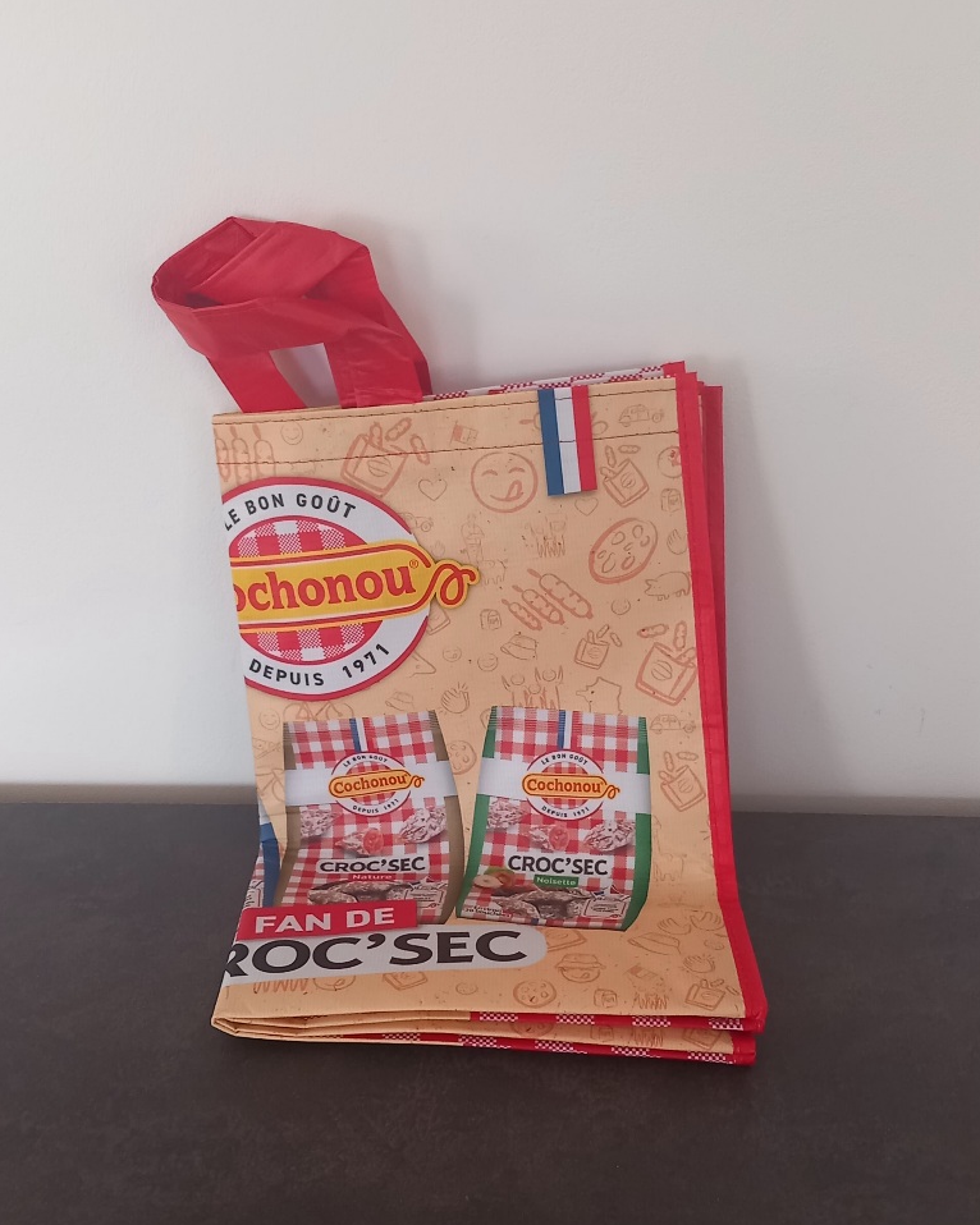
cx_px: 482
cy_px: 648
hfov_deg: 50.0
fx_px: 1052
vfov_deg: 60.4
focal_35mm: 29
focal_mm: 4
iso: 160
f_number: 1.8
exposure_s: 1/50
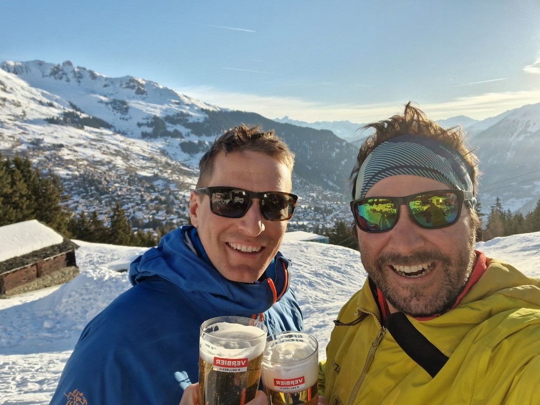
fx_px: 390
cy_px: 202
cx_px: 270
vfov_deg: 54.9
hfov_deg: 69.4
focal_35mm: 25
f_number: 2.2
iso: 50
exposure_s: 1/910
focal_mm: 3.3
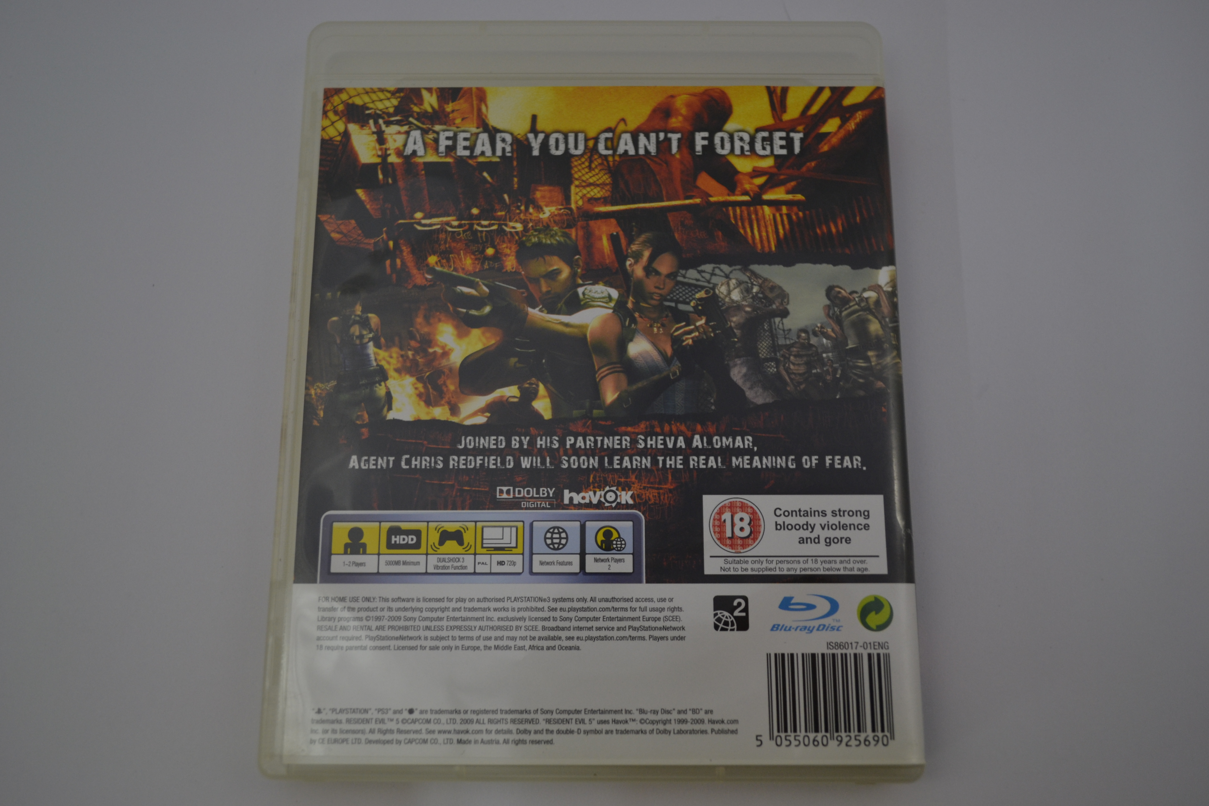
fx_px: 1108
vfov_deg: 40.0
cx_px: 604
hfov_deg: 57.2
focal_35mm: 33
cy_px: 403
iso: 400
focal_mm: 22
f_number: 4
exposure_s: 1/25
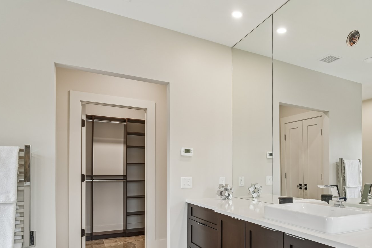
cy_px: 176
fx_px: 258
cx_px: 251
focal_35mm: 25
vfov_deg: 49.9
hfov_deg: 69.3
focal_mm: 16
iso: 400
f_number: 8
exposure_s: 1/20
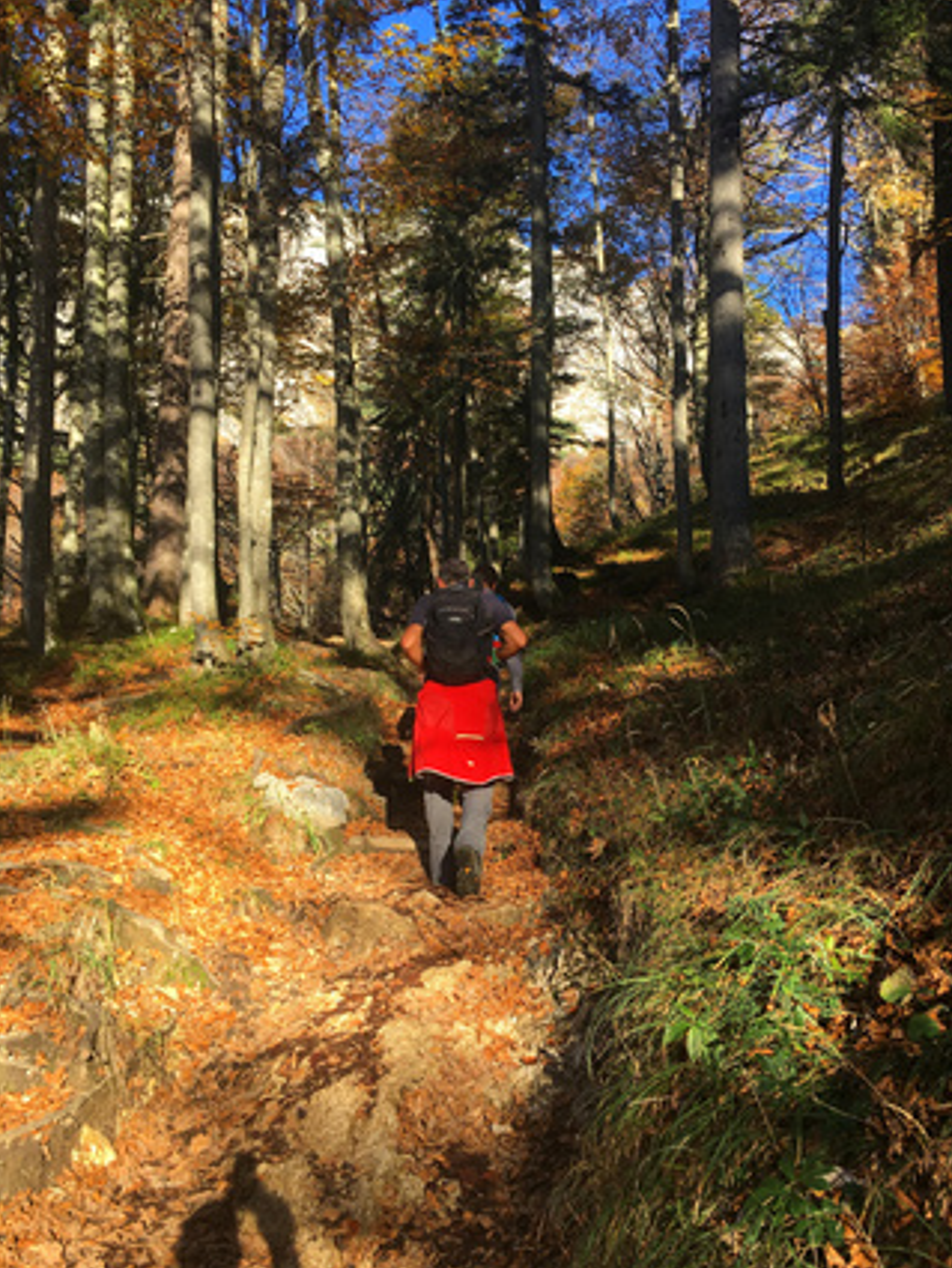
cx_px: 489
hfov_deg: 46.8
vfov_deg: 59.9
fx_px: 1100
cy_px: 624
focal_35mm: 30
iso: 25
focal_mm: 4.15
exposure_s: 1/275
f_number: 2.2
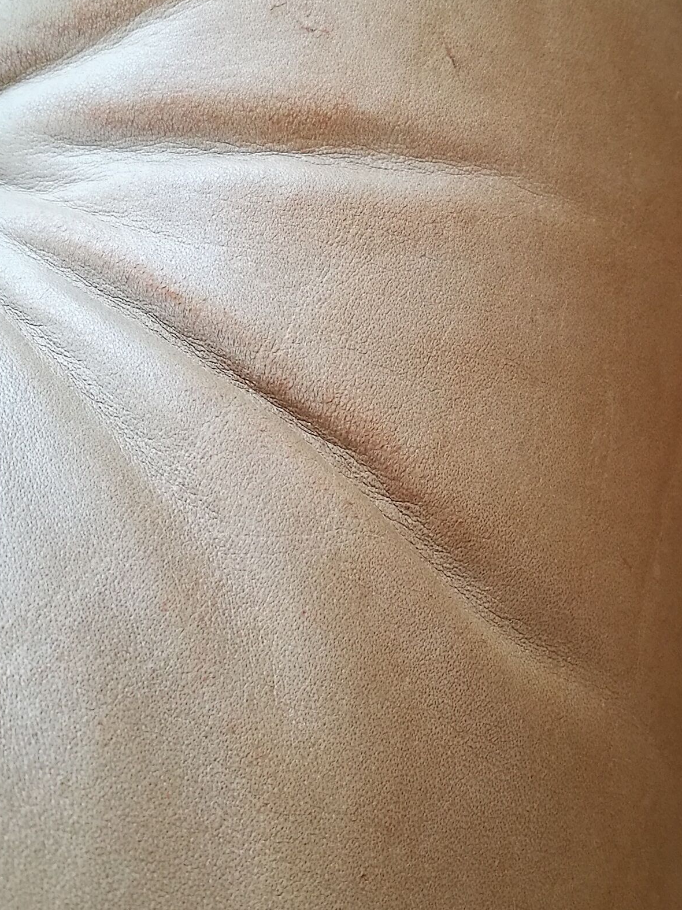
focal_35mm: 56
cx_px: 423
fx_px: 1471
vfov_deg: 34.3
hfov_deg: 26.0
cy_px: 393
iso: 200
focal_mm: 4.5
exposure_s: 1/50
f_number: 2.2
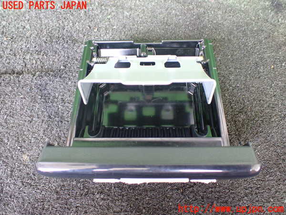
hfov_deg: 60.0
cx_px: 143
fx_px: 248
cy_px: 108
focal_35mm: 30
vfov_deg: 46.8
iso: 800
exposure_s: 1/50
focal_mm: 5.4
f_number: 2.3
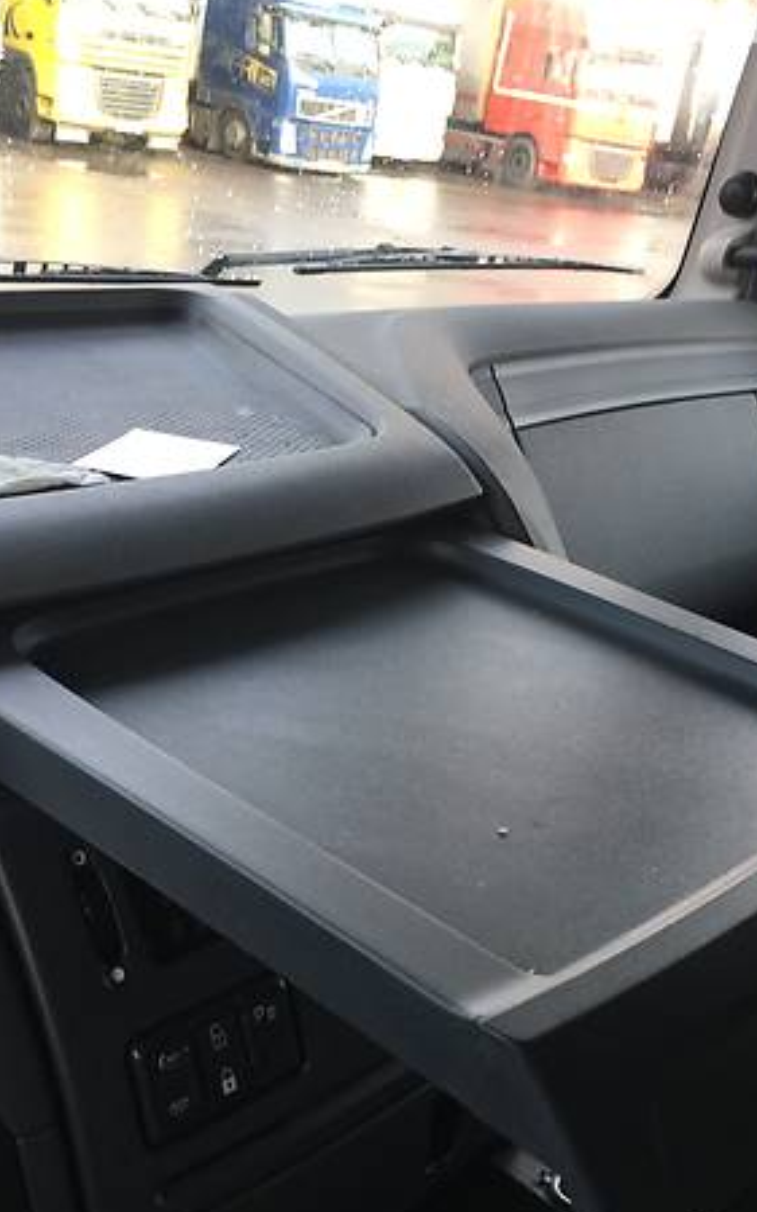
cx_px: 407
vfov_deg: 48.0
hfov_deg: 31.2
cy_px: 703
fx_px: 1354
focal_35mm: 41
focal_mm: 4.2
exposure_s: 1/100
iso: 32
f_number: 2.2
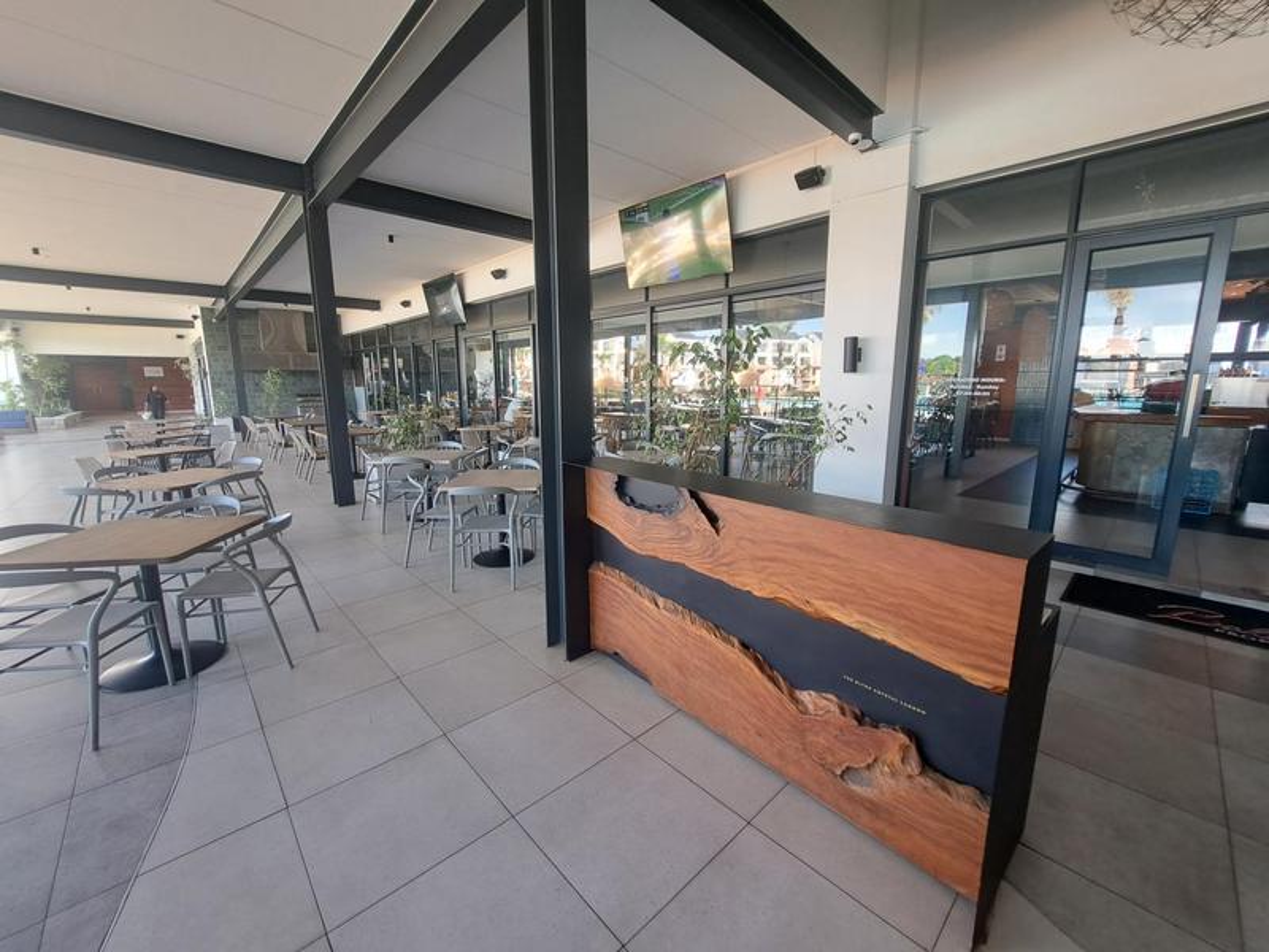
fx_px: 477
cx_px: 634
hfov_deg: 106.2
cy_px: 476
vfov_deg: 89.9
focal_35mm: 13
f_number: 2.2
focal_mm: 1.74
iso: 80
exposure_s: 1/50
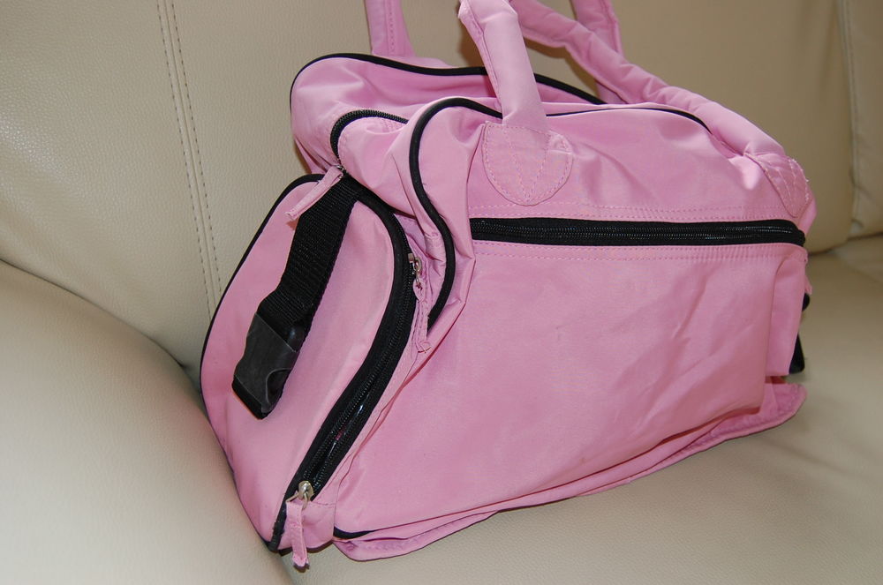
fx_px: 955
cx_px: 442
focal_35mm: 39
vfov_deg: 34.1
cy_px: 292
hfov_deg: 49.6
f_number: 4.2
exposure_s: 1/60
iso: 400
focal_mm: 26
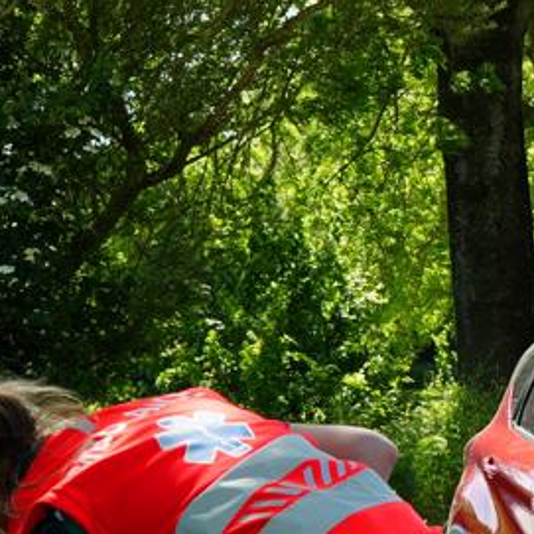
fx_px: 3787
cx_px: 1232
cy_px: 345
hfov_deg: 7.6
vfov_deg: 8.1
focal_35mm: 217
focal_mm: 36
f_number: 5.6
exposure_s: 1/100
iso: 100
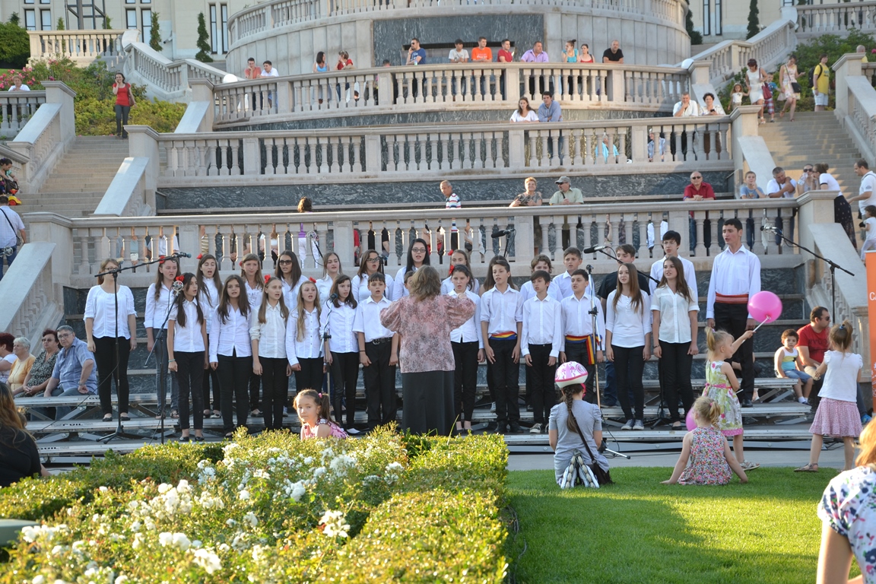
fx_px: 1825
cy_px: 292
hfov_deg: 27.0
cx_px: 438
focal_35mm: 75
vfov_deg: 18.2
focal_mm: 50
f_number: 5.6
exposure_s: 1/125
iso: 220
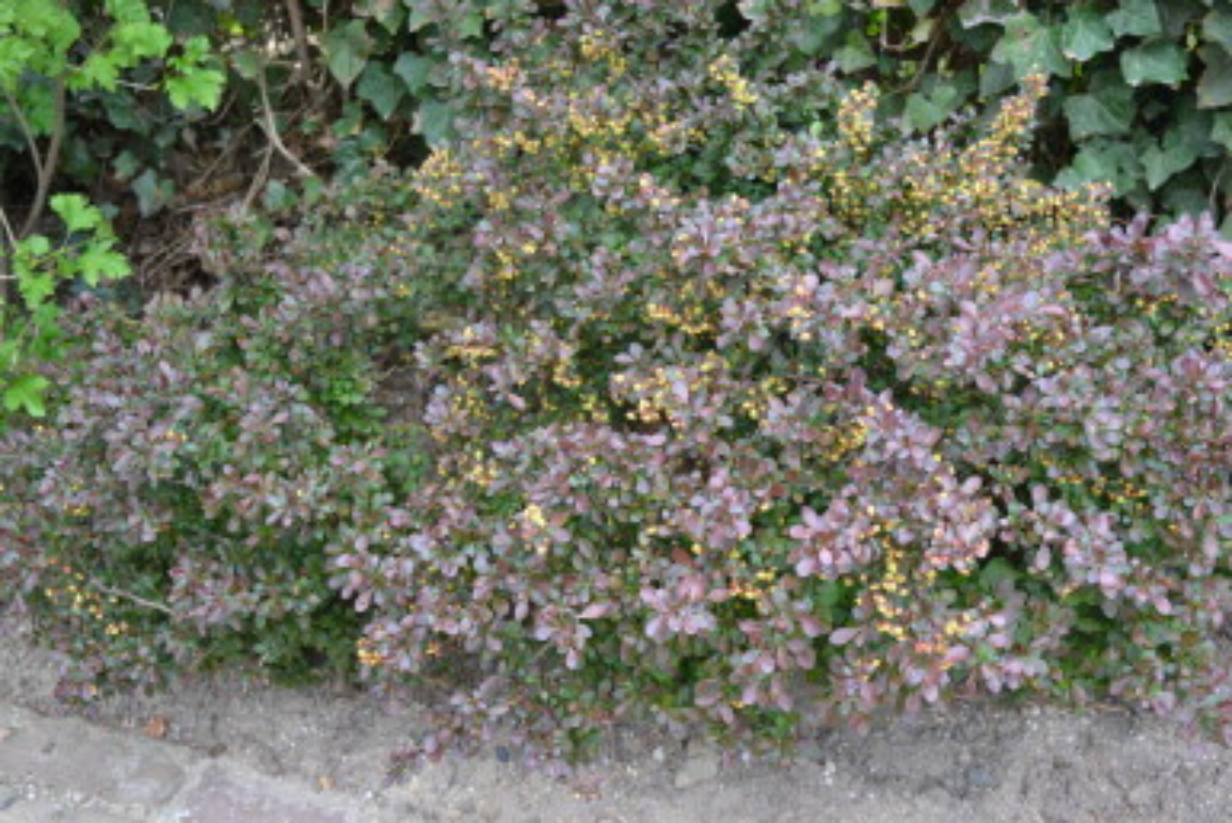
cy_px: 412
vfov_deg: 28.1
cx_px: 616
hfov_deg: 41.1
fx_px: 1643
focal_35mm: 48
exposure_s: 1/125
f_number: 5.6
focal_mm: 32
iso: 360
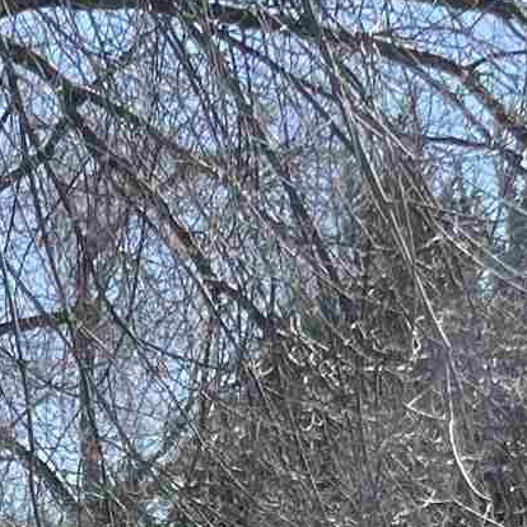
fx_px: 2825
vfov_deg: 9.4
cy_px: 1296
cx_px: 219
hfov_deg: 10.7
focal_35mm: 164
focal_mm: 5.1
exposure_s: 1/1575
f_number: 1.6
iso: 32
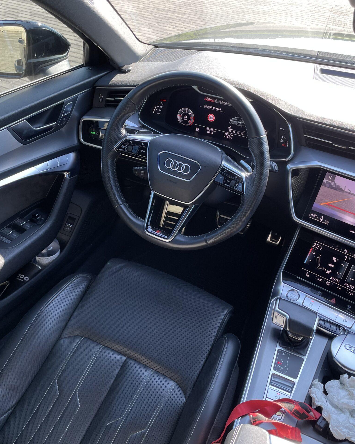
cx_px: 173
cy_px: 222
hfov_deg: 43.4
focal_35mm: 34
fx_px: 446
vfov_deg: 52.8
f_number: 1.6
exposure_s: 1/161
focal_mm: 4.2
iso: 32
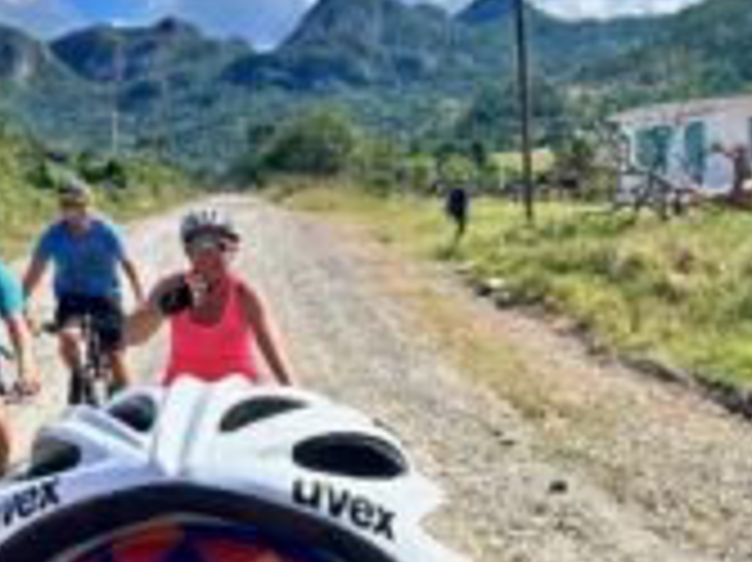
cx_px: 365
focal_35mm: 55
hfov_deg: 35.0
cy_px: 324
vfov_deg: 26.5
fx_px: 1194
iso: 25
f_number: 1.9
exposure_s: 1/1148
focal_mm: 2.7
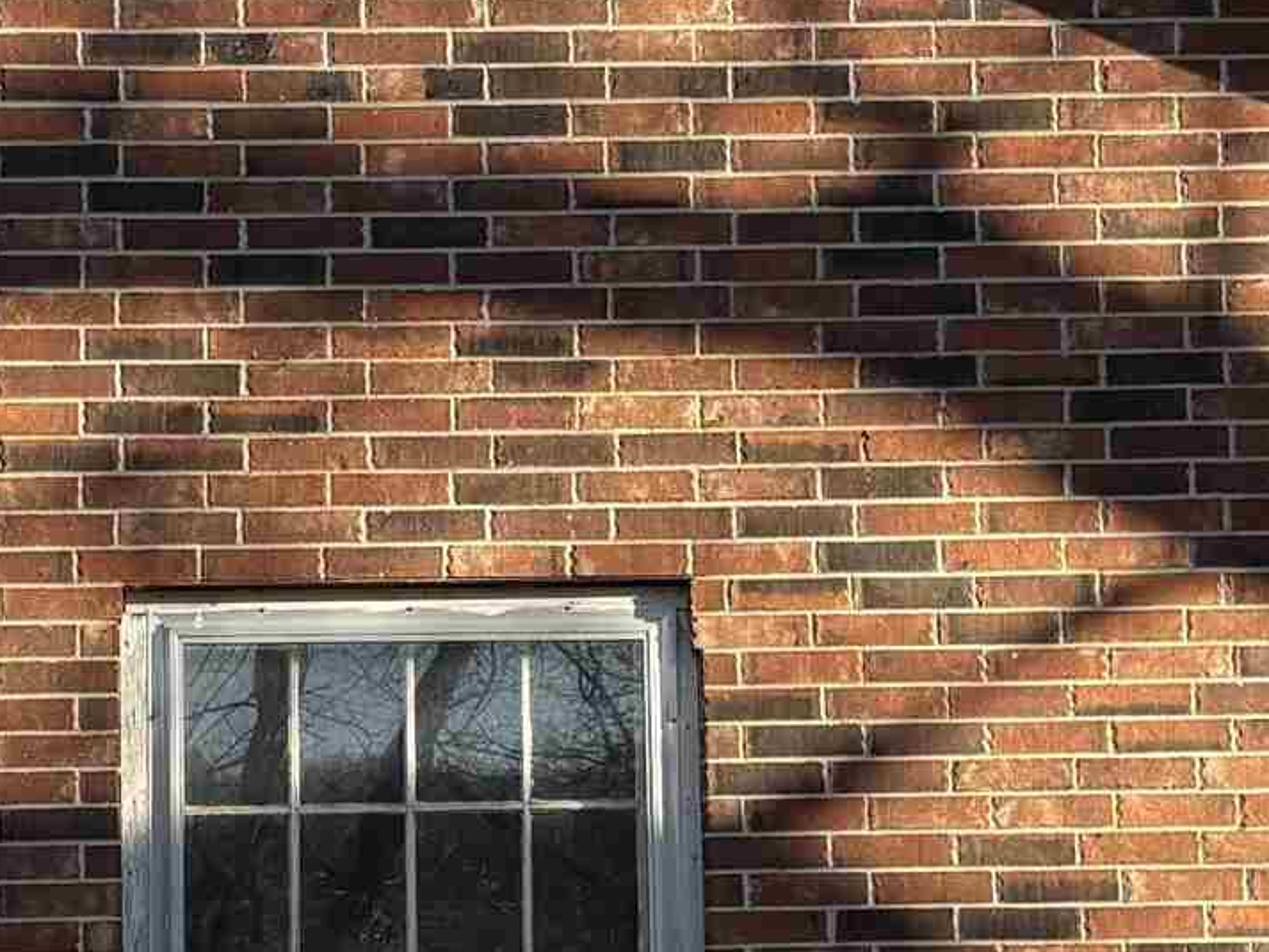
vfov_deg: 13.2
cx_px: 420
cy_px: 616
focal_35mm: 112
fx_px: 4107
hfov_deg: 17.5
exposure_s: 1/920
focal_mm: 5.96
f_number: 1.6
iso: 50
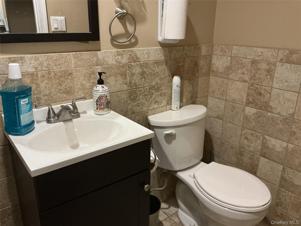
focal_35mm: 29
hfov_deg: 61.7
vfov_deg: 48.2
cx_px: 150
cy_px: 113
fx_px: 252
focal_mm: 3
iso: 250
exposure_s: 1/40
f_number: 1.8
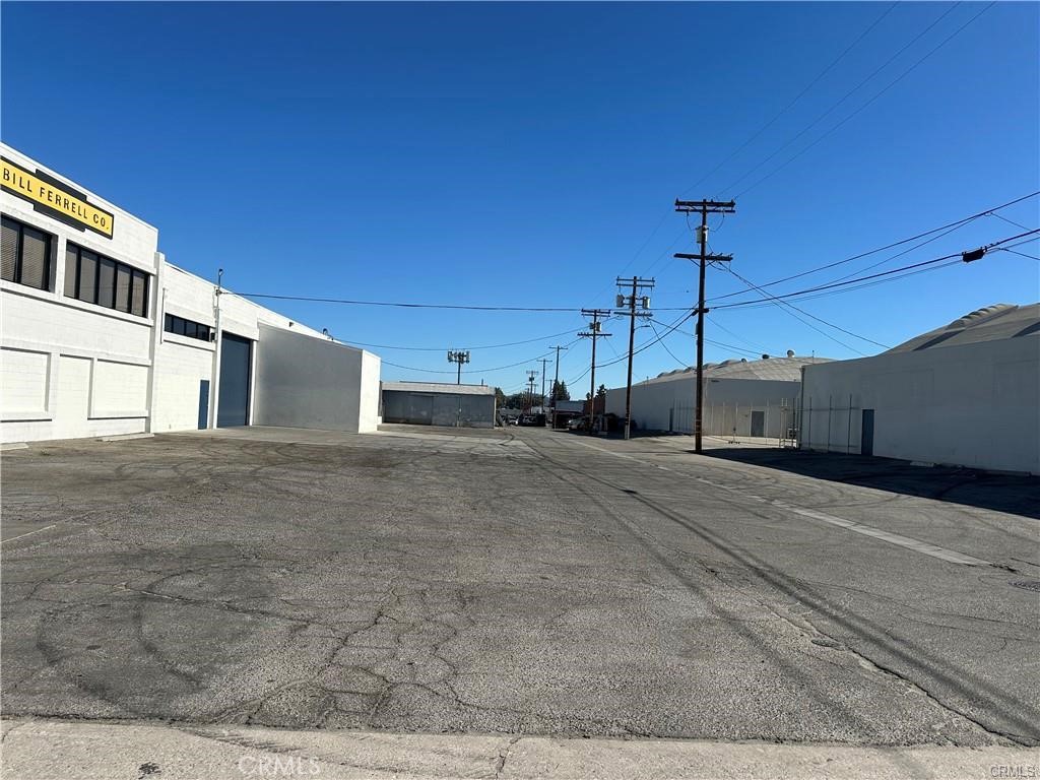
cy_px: 390
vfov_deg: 56.8
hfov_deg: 71.6
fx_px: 721
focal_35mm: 24
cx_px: 520
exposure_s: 1/6623
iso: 80
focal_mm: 6.86
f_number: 1.78
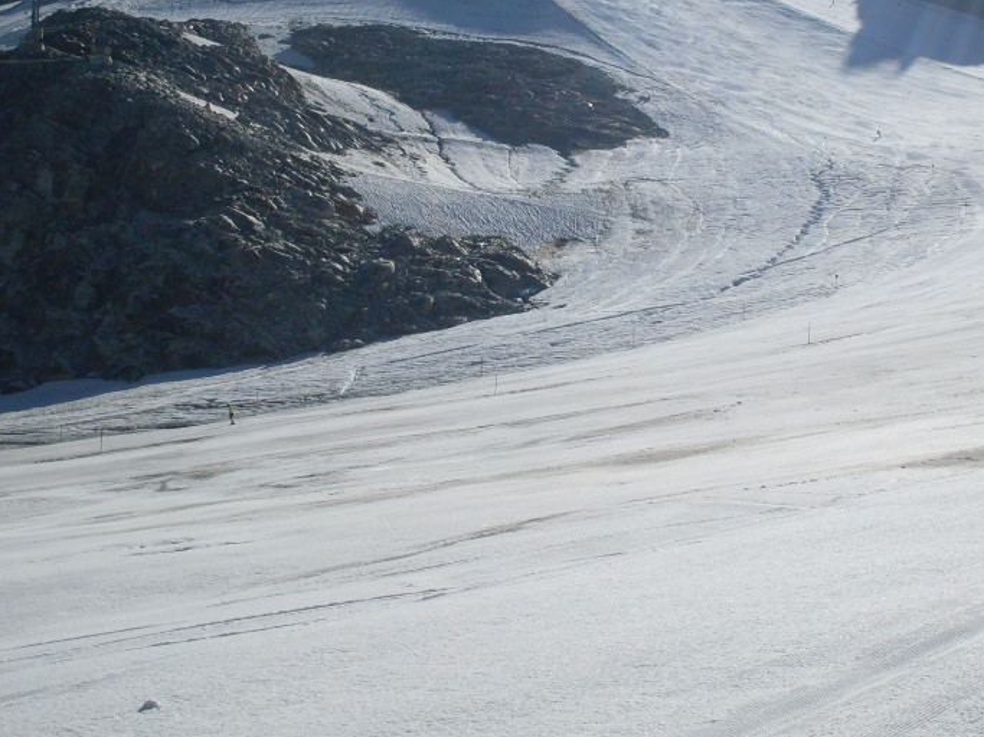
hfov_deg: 33.8
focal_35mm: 57
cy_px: 229
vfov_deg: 25.5
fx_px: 1620
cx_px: 529
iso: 80
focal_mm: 6.3
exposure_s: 1/500
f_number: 8.4
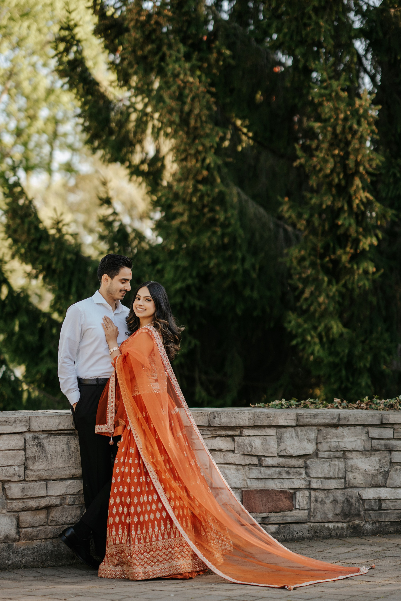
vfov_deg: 23.9
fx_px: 1420
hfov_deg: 16.1
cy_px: 300
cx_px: 200
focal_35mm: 85
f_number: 1.6
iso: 800
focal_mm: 85
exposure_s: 1/2500
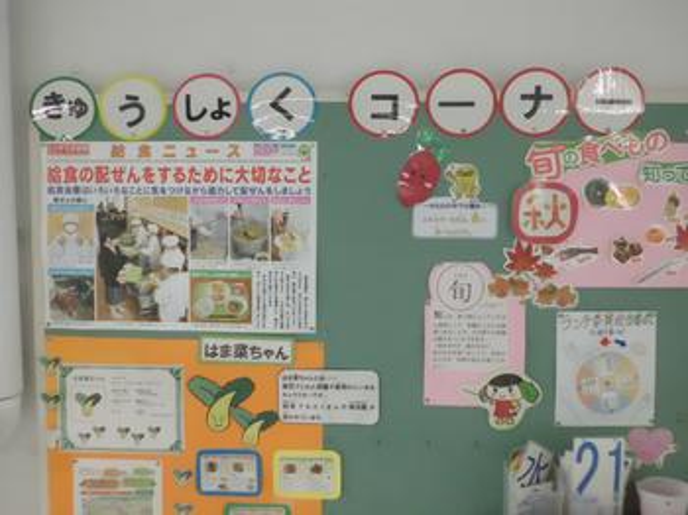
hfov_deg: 67.3
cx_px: 344
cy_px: 258
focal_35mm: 26
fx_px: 516
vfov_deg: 53.0
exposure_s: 1/100
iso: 800
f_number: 3.2
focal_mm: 4.6
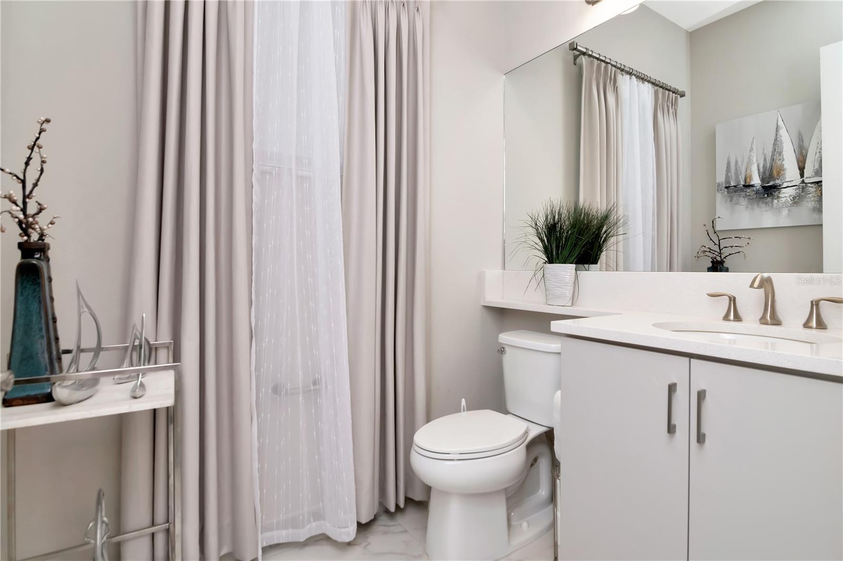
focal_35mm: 18
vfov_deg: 67.4
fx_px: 421
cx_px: 422
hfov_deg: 90.0
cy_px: 280
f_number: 7.1
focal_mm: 12
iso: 800
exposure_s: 1/160
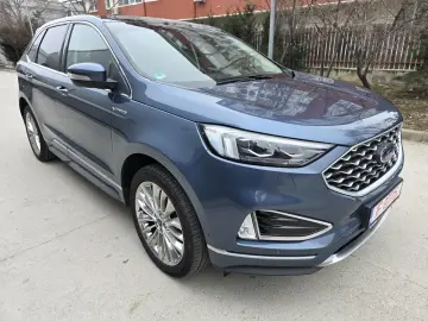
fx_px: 284
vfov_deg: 58.9
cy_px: 160
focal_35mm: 23
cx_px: 214
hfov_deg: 73.9
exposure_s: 1/180
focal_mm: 6.3
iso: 160
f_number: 1.7
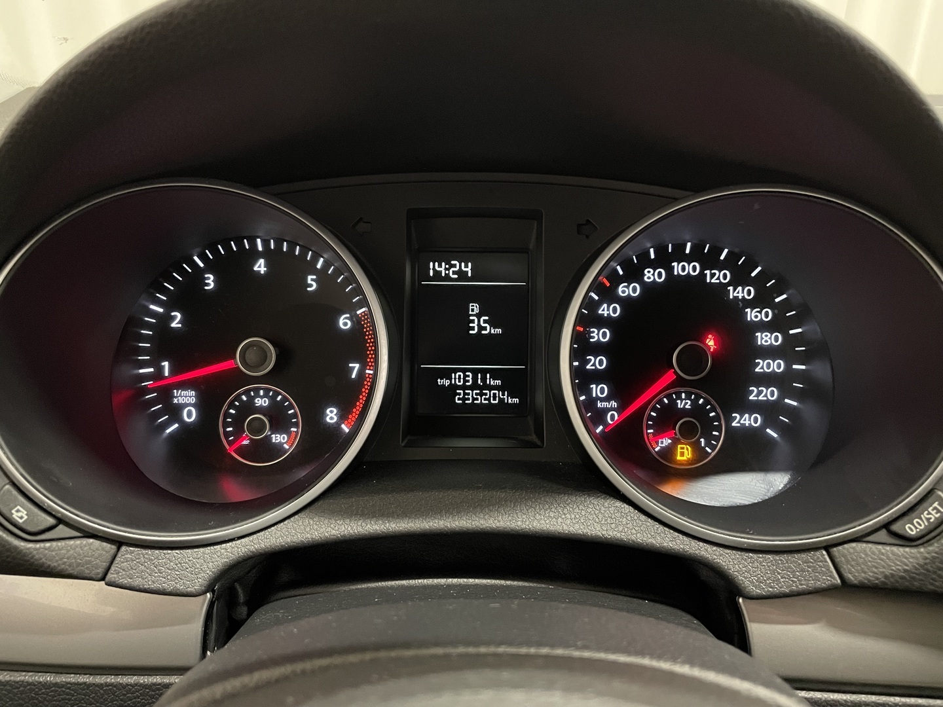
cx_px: 472
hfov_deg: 67.3
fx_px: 708
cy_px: 354
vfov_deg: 53.1
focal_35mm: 26
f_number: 1.6
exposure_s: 1/25
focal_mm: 4.2
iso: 640
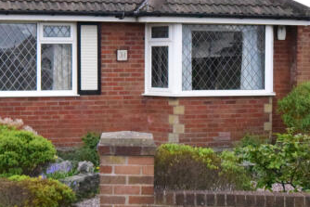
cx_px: 72
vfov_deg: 14.9
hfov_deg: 21.9
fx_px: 793
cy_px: 82
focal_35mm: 92
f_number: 10
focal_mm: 20
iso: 6400
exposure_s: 1/4000
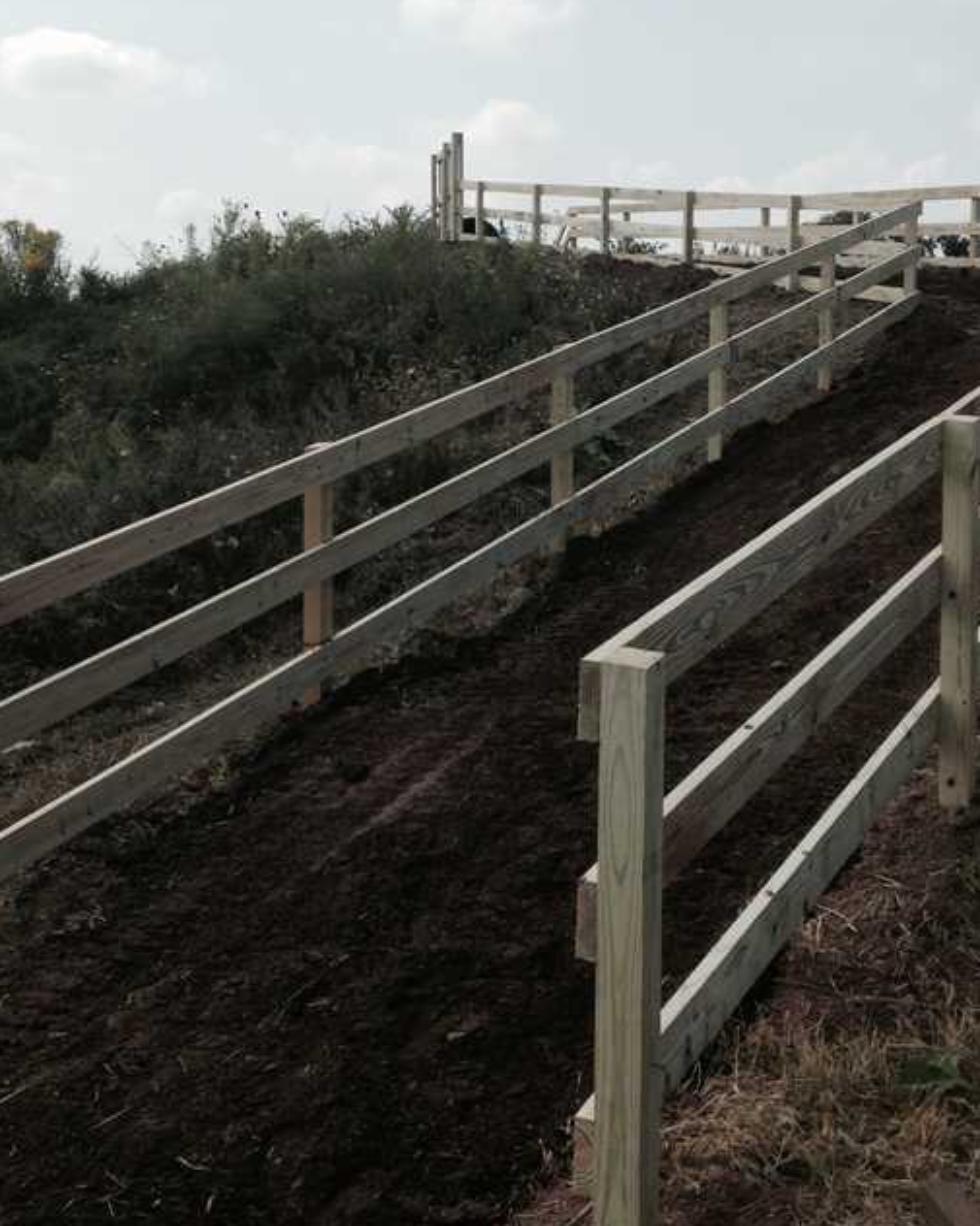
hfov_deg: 29.6
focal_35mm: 51
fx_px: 1850
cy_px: 464
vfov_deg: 36.5
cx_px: 536
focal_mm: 4.12
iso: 50
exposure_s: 1/1642
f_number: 2.4
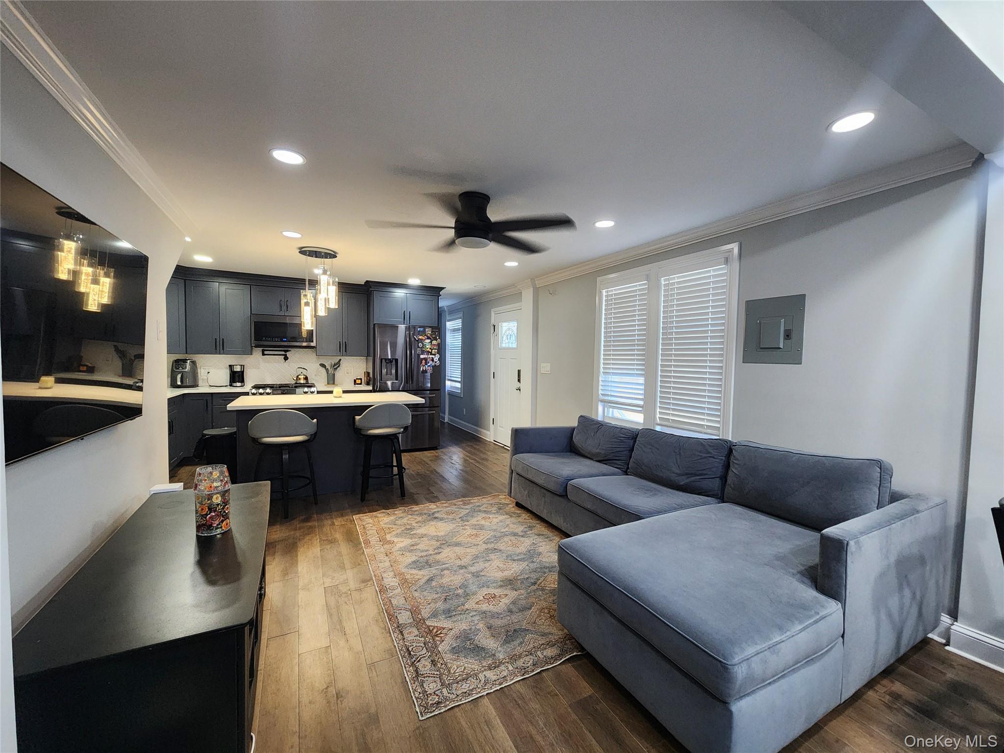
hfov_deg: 106.2
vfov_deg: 89.9
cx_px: 502
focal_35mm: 13
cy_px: 376
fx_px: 377
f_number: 2.2
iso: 320
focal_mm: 2.2
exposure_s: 1/40
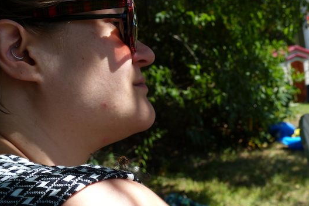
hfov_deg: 31.4
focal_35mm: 64
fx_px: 549
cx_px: 154
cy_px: 95
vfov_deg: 21.2
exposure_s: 1/160
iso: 100
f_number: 4
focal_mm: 10.9
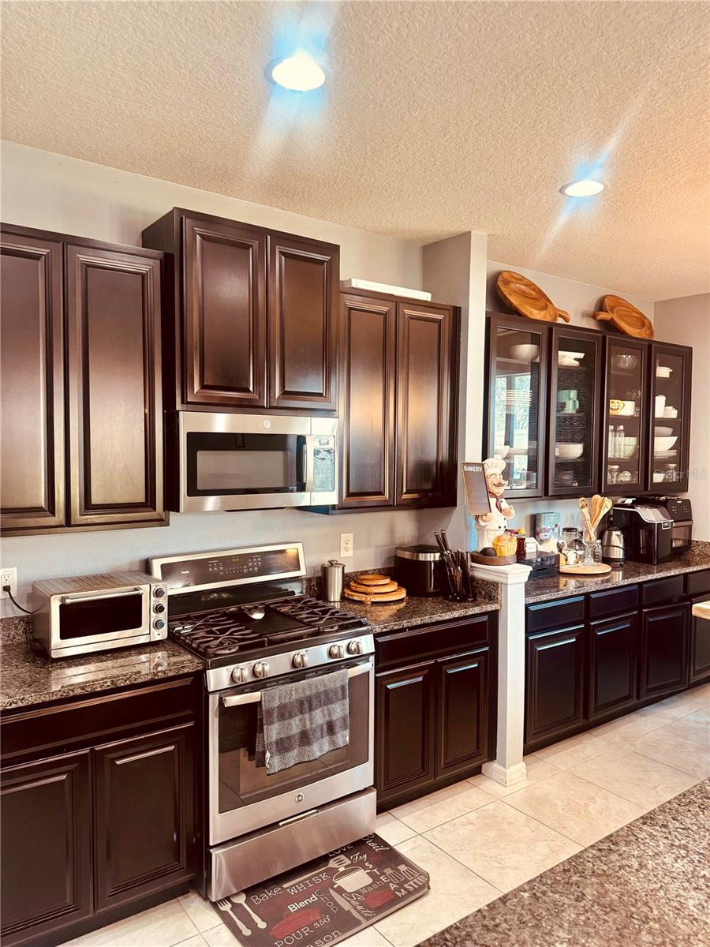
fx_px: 656
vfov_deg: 71.6
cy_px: 474
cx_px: 355
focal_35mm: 24
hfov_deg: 56.8
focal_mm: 6.76
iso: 250
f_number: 1.78
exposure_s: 1/60
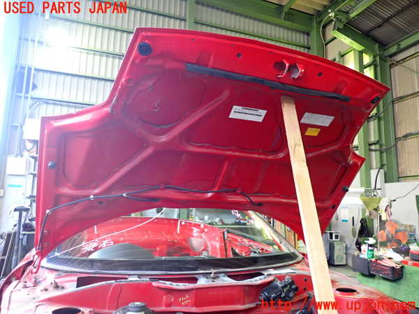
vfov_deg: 54.9
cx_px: 210
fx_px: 303
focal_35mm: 25
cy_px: 157
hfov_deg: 69.4
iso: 320
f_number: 2
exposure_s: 1/30
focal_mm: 4.5
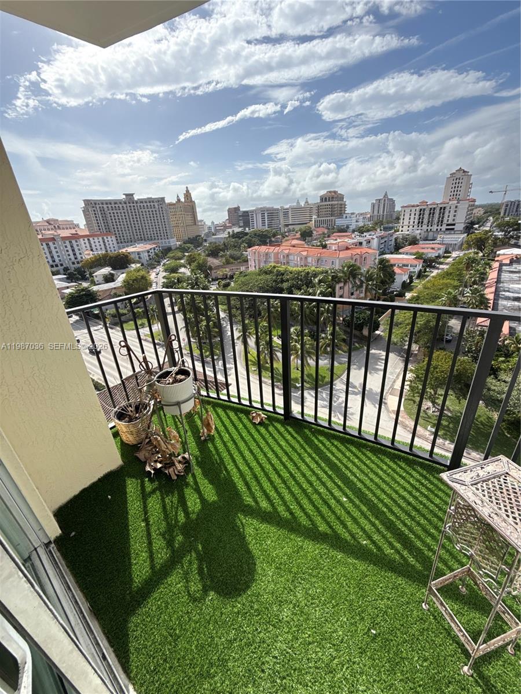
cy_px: 347
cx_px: 260
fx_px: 281
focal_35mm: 14
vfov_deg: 102.1
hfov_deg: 85.7
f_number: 2.2
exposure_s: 1/2092
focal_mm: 2.22
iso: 64
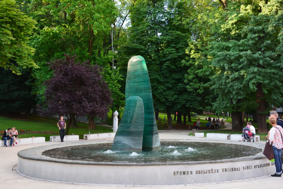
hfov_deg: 49.5
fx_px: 307
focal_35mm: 39
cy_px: 94
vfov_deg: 34.2
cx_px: 142
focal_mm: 26
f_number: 5.6
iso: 250
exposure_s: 1/50
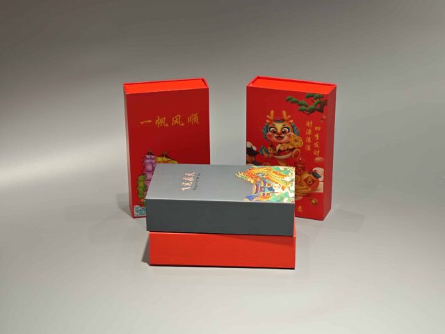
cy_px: 167
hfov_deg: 26.0
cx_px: 222
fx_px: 964
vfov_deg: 19.6
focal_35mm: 75
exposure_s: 1/100
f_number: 2
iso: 200
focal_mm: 10.1
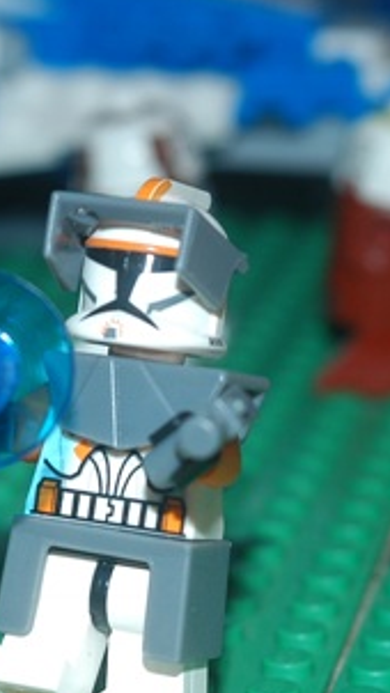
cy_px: 404
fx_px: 3364
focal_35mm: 183
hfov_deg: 6.6
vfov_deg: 11.8
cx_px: 190
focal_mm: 55
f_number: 6.3
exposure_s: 1/30
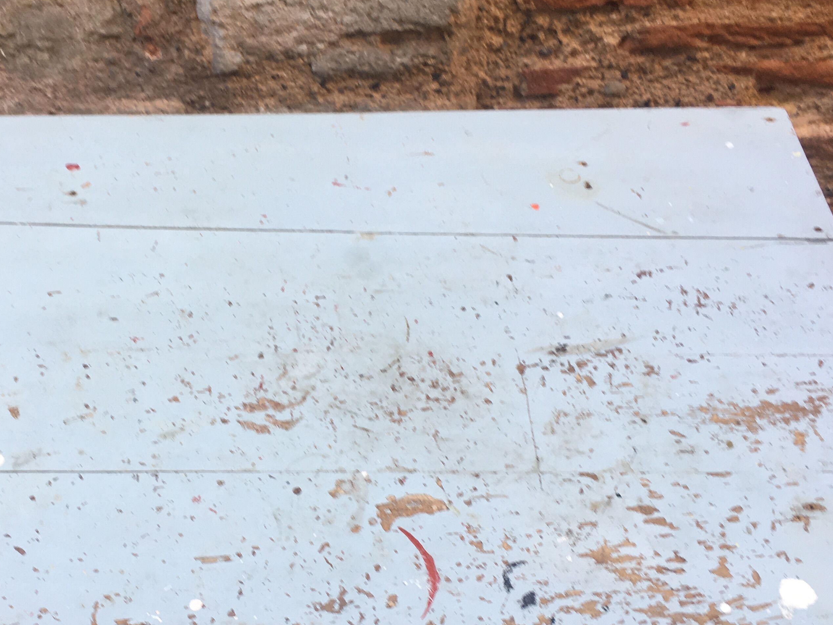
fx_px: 1107
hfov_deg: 40.8
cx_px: 283
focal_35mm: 46
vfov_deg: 31.4
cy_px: 381
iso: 25
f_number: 2.2
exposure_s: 1/50
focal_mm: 4.15
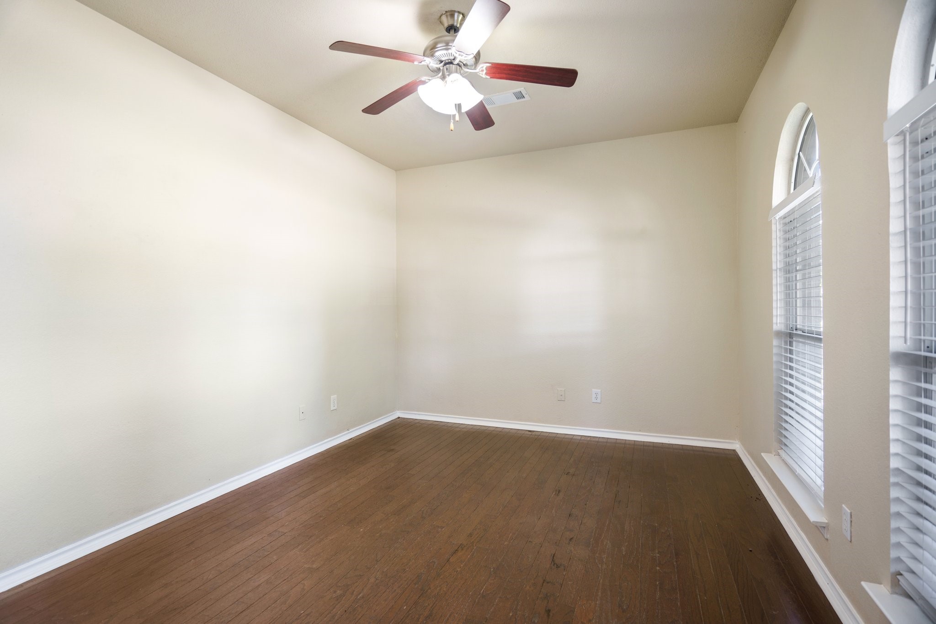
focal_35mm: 16
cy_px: 312
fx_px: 416
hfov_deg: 96.7
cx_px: 468
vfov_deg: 73.7
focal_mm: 16
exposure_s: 1/5
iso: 200
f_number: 4
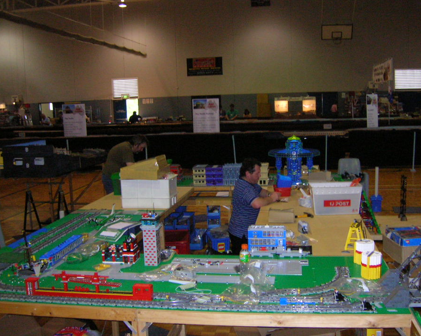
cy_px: 168
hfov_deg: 47.8
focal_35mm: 38
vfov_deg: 39.2
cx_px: 236
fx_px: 473
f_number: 2.9
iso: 200
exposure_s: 1/60.1
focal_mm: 5.7
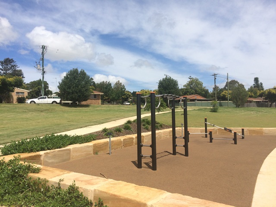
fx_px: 231
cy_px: 104
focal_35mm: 29
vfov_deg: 48.2
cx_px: 138
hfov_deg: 61.7
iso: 32
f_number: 2.2
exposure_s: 1/3731
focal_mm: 4.15
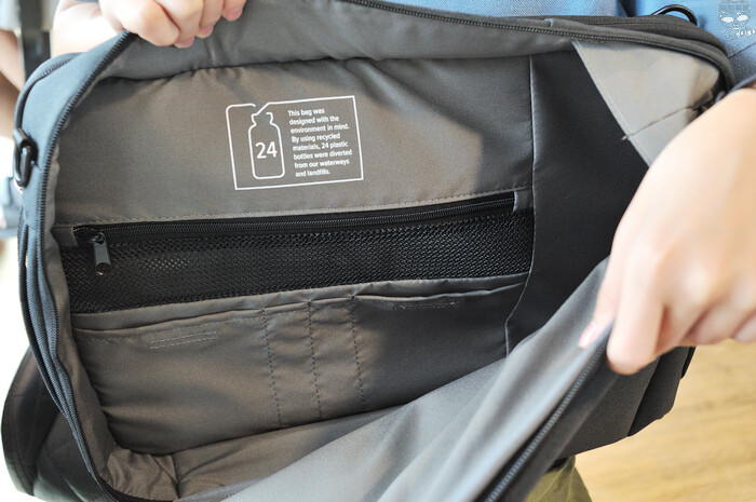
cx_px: 378
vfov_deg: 37.8
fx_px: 734
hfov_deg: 54.5
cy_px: 251
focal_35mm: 35
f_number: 5.6
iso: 1600
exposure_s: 1/60
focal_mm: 35
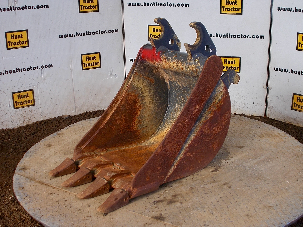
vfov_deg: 29.1
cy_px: 114
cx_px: 152
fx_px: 438
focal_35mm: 50
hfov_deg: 38.2
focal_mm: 9
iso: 80
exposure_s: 1/100
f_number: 4.5
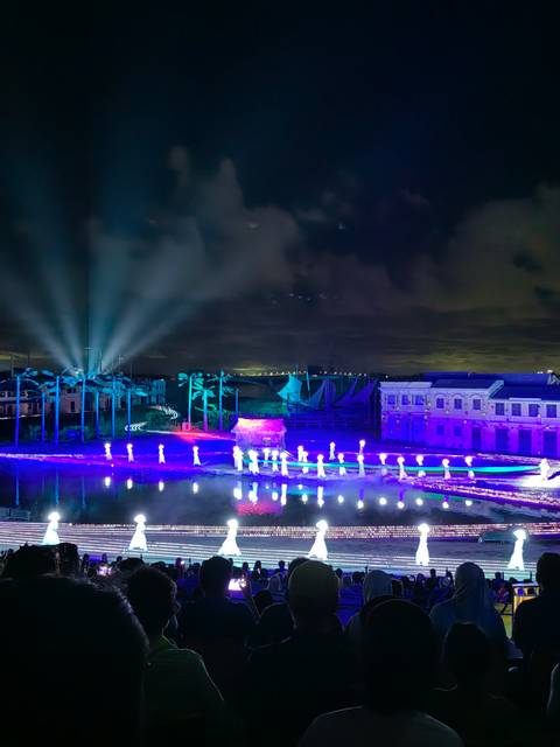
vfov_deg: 58.4
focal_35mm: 31
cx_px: 280
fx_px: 669
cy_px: 374
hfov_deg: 45.4
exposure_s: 1/16.7
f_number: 1.9
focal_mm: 5.52
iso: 1250
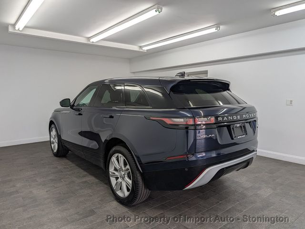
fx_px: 211
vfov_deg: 56.8
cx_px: 152
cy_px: 114
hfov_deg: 71.6
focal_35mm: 24
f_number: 1.68
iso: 62
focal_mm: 6.9
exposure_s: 1/120
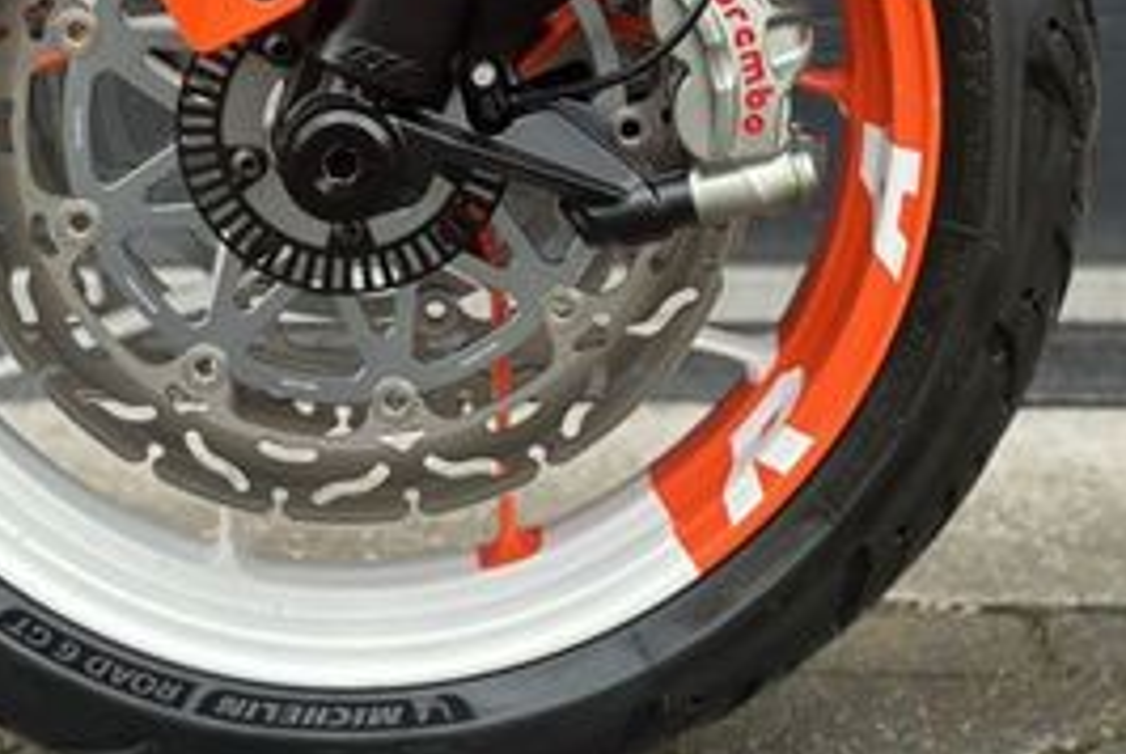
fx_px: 3757
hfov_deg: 17.0
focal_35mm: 120
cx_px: 423
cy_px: 17
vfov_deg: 11.3
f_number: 1.78
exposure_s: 1/300
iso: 80
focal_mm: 6.86
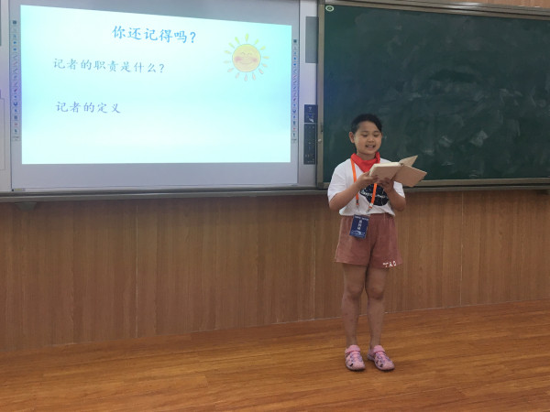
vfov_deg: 48.2
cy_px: 206
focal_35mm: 29
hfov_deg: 61.7
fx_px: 461
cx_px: 275
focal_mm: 4.15
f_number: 2.2
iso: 32
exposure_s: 1/33
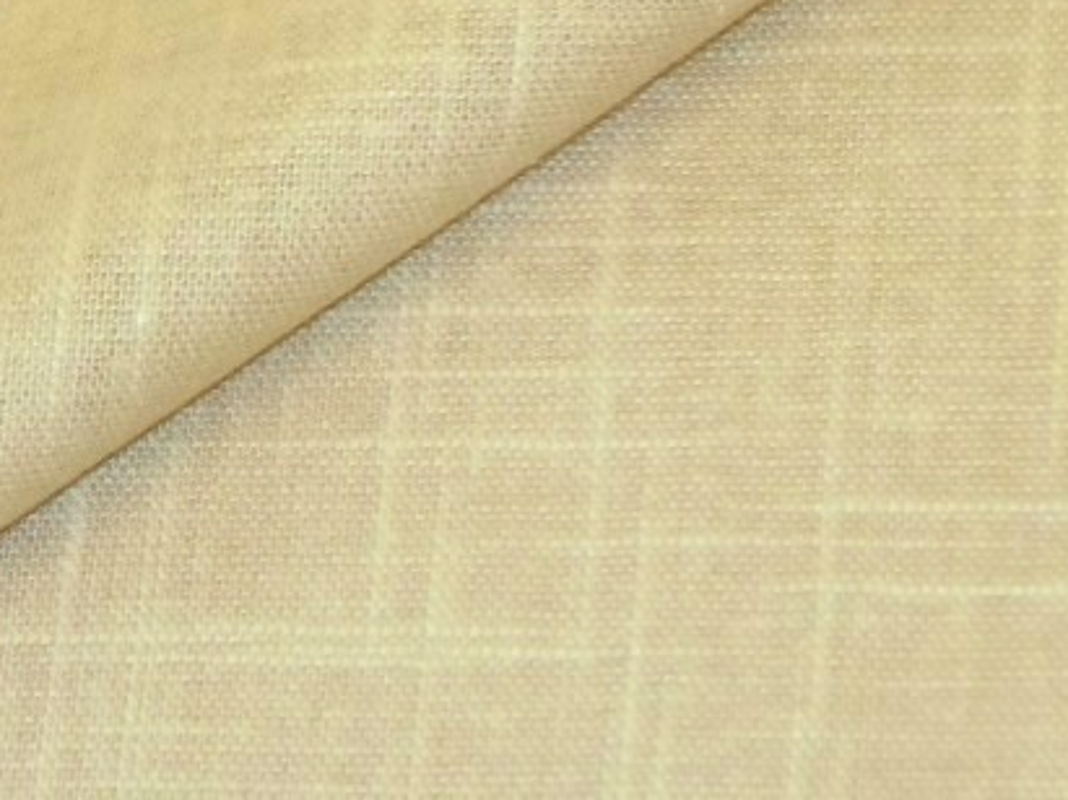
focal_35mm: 157
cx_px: 96
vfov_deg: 9.4
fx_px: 4842
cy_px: 468
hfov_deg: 12.5
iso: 500
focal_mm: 11.2
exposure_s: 1/40
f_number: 5
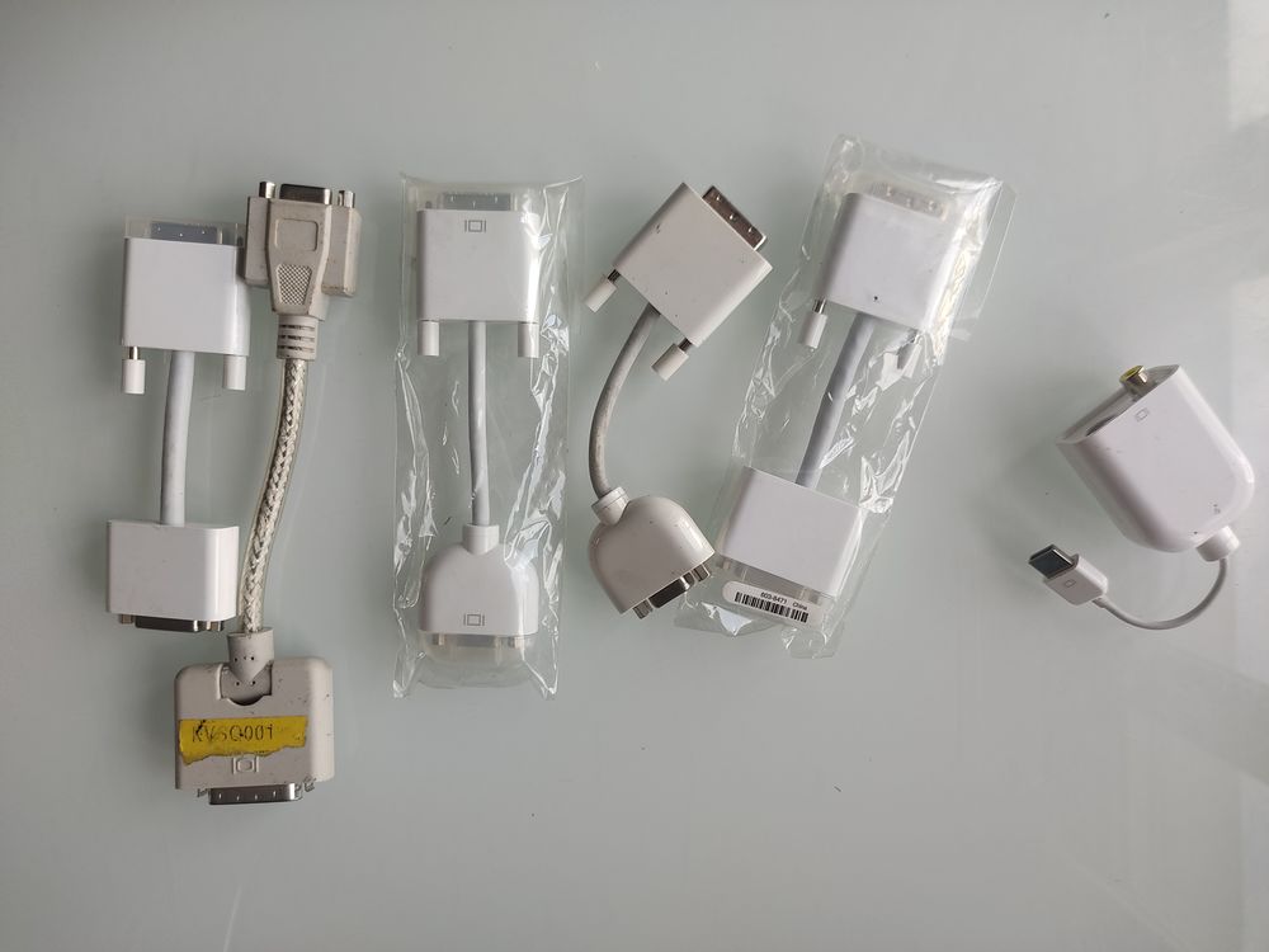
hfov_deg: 67.3
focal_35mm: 26
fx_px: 953
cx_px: 634
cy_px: 476
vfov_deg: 53.1
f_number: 1.79
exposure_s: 1/50
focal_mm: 4.74
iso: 243
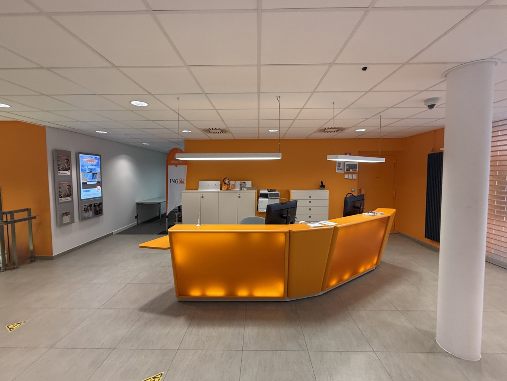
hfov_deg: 98.2
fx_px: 220
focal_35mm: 15
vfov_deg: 81.8
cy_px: 187
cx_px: 256
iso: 250
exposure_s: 1/100
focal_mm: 2.22
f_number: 2.2
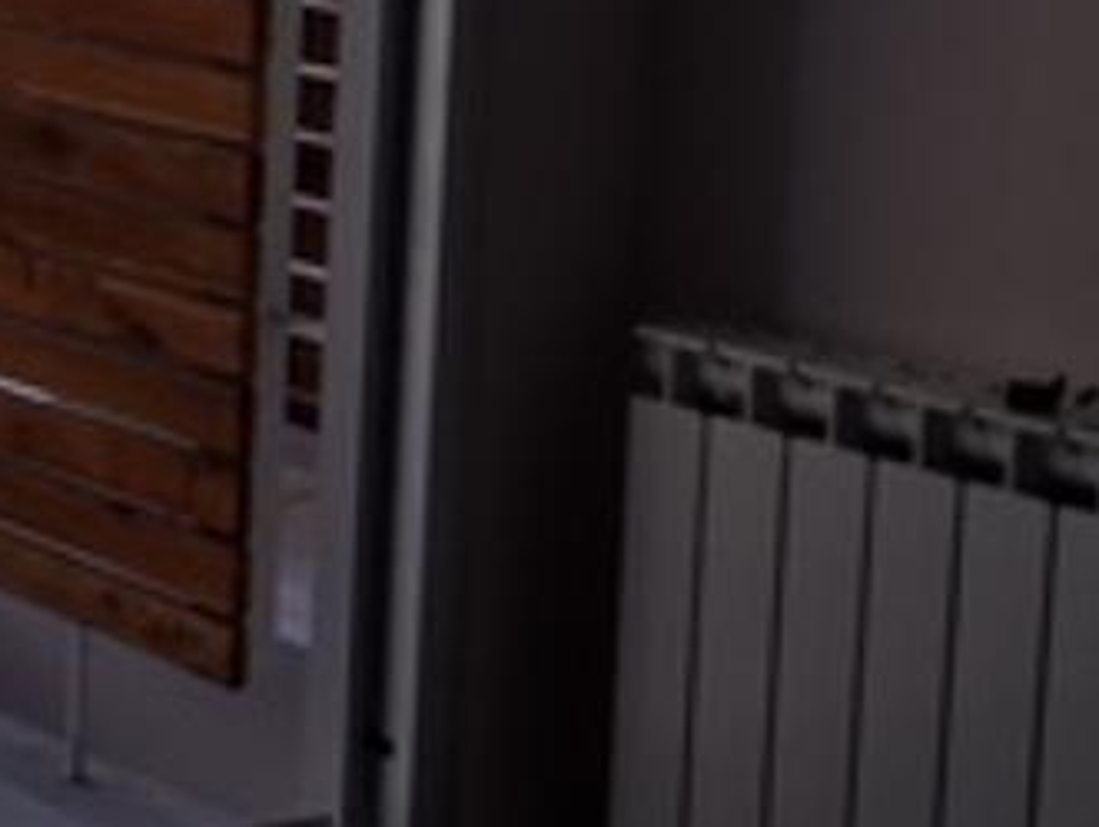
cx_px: -863
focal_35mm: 126
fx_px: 4005
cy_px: 236
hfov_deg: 13.9
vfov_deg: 11.8
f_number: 2.2
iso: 25
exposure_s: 1/630
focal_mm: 4.15
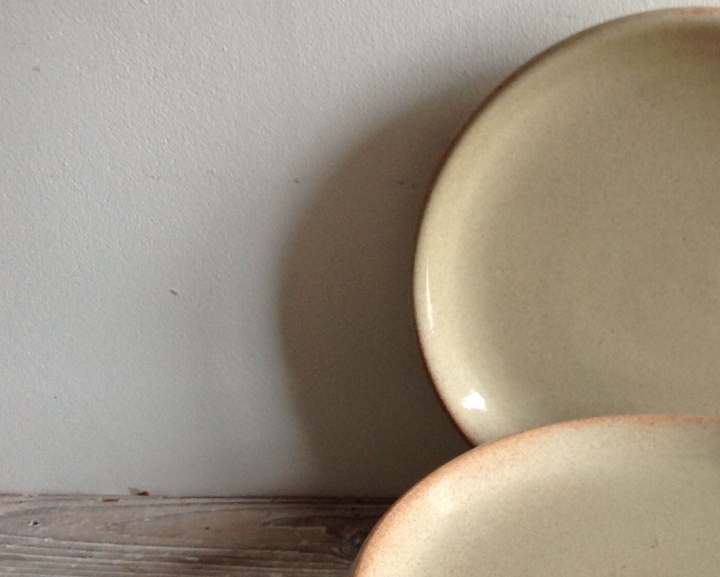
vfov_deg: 23.9
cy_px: 449
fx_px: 1343
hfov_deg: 29.0
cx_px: 625
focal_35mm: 63
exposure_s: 1/15
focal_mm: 4.28
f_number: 2.4
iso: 100
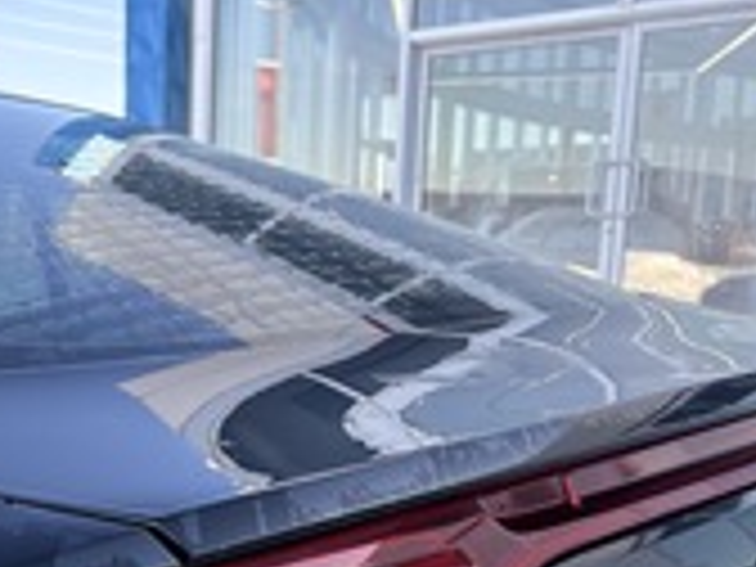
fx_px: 1420
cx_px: 50
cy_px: 596
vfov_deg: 21.6
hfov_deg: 28.5
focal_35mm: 65
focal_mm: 5.96
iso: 50
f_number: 1.6
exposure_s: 1/273
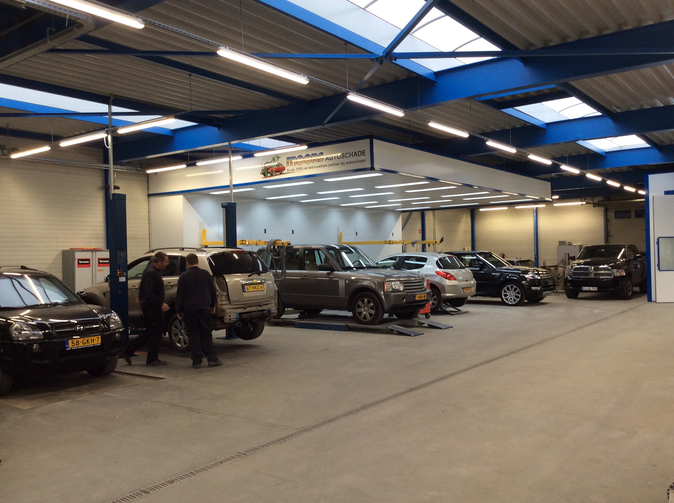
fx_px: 622
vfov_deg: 44.1
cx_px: 337
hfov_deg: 56.9
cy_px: 252
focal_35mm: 32
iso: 32
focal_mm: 3.3
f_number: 2.4
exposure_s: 1/40
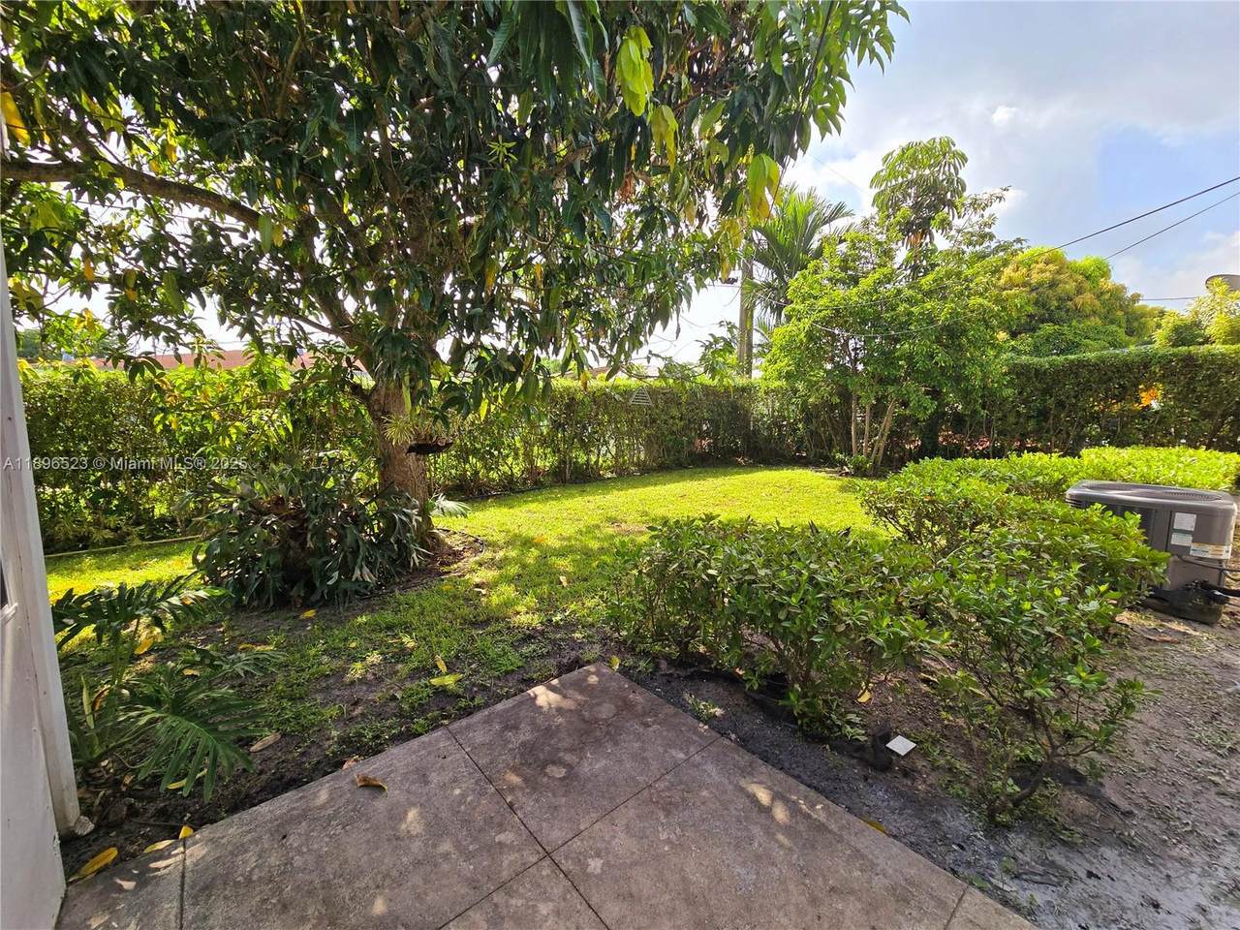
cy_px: 465
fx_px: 466
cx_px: 620
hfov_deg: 106.2
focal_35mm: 13
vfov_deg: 89.9
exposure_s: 1/1111
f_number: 2.2
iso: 50
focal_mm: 2.2
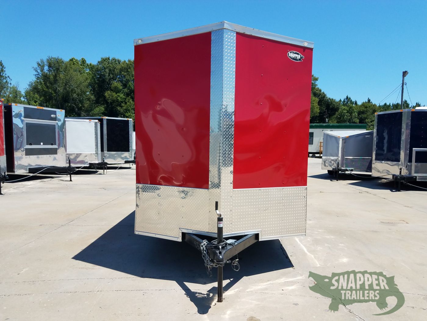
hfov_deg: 67.3
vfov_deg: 53.1
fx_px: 321
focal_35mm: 26
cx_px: 214
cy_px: 160
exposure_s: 1/1940
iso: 40
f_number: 1.7
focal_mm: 4.2
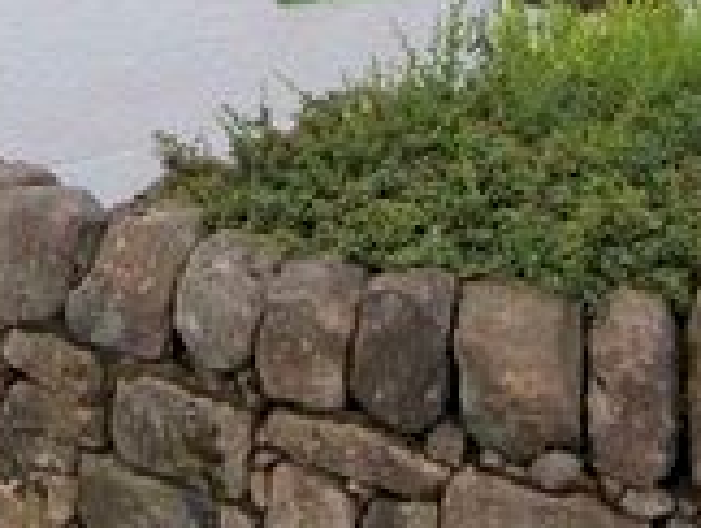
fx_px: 1644
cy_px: -390
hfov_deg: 23.5
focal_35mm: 81
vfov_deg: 15.8
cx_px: 82
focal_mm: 13
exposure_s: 1/320
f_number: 7.1
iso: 200
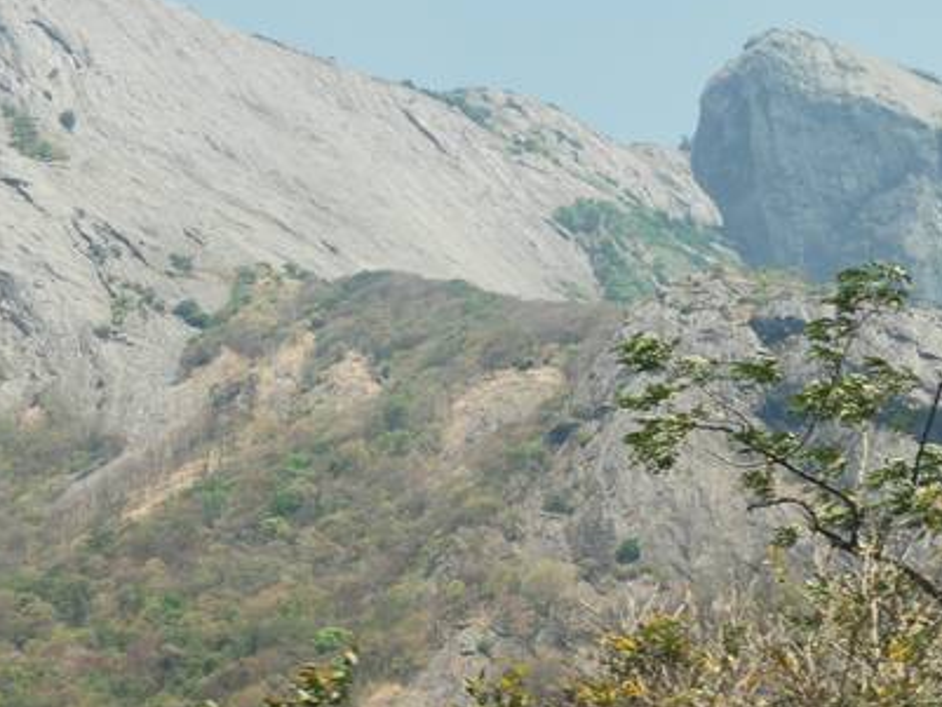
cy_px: 291
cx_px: 390
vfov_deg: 12.8
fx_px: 3158
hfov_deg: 17.0
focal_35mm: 116
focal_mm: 7.48
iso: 50
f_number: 2.4
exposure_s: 1/733
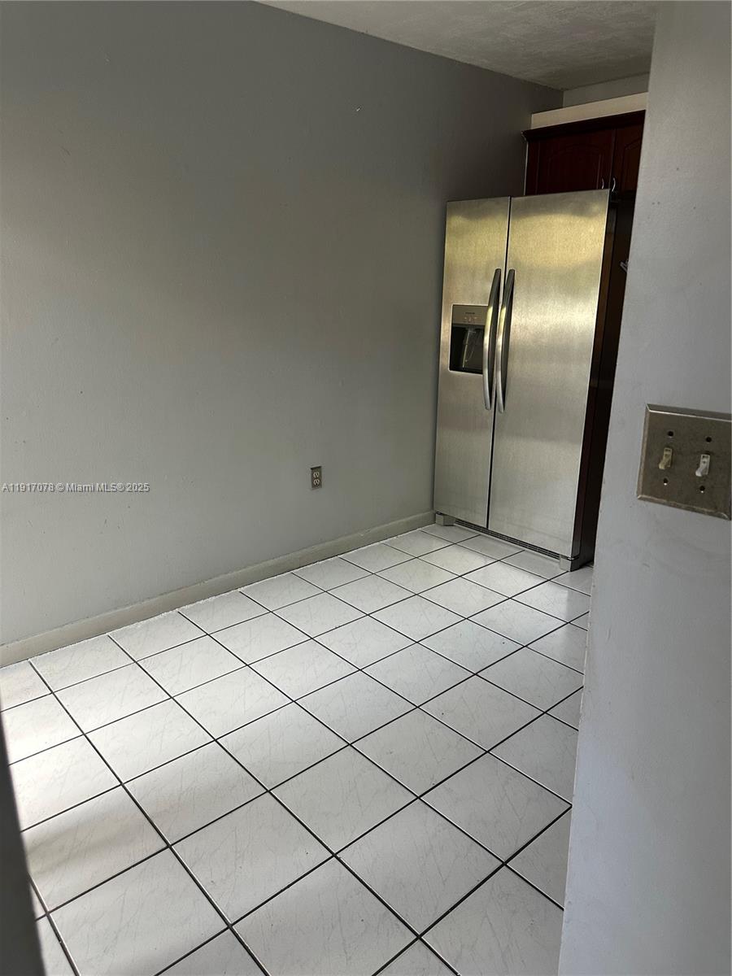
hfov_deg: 56.8
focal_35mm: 24
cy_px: 488
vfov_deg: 71.6
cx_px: 366
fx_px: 677
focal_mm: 6.86
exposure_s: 1/81
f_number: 1.78
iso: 250
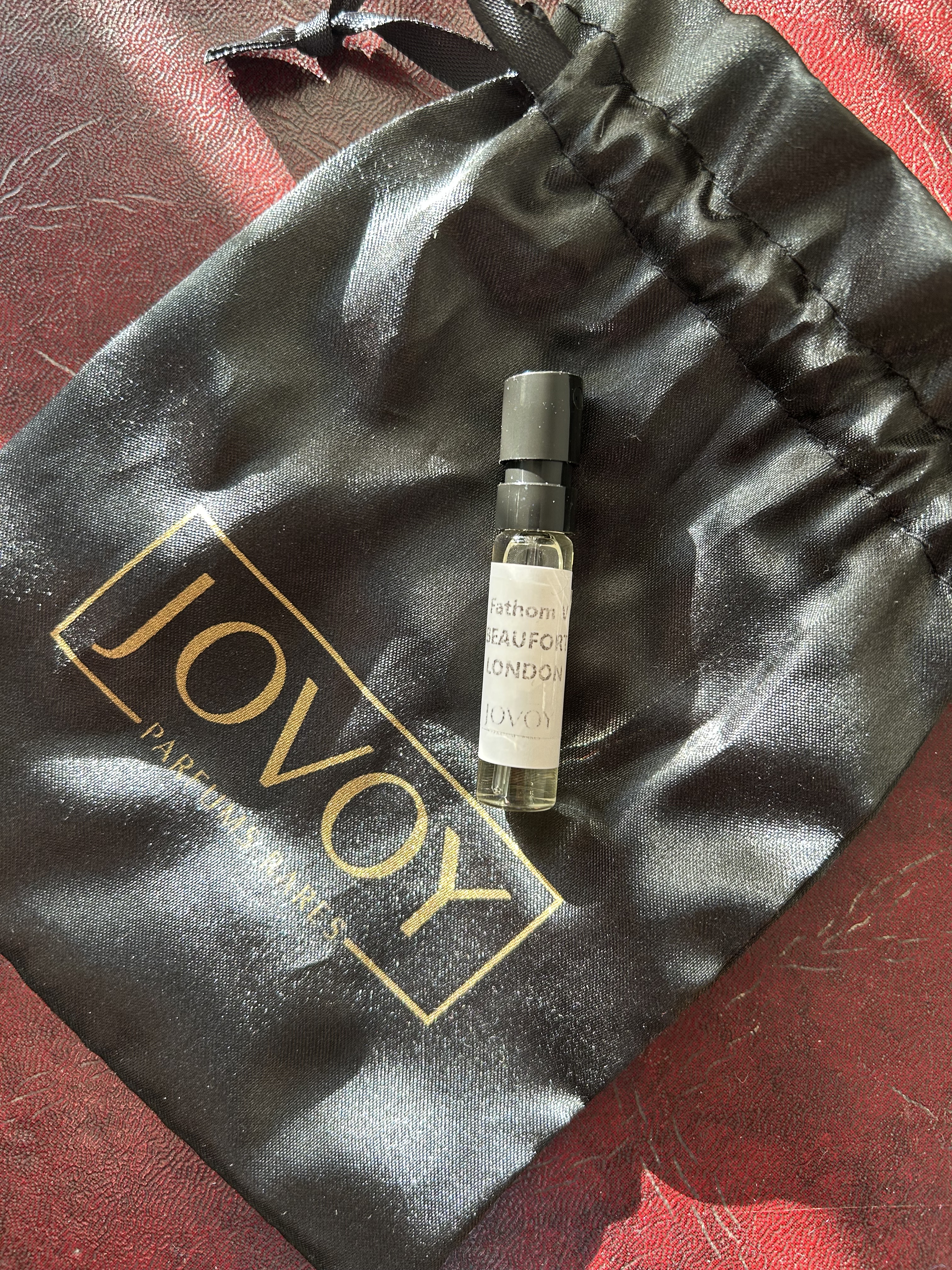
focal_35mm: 26
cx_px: 476
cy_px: 635
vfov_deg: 67.3
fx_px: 953
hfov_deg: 53.1
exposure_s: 1/121
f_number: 1.5
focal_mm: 5.7
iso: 80
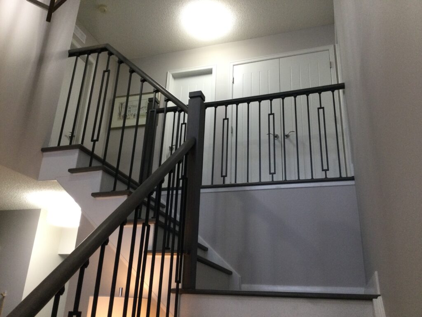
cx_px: 211
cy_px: 158
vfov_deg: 45.4
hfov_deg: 58.4
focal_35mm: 31
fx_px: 378
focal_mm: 3.3
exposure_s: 1/33
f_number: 2.4
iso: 100
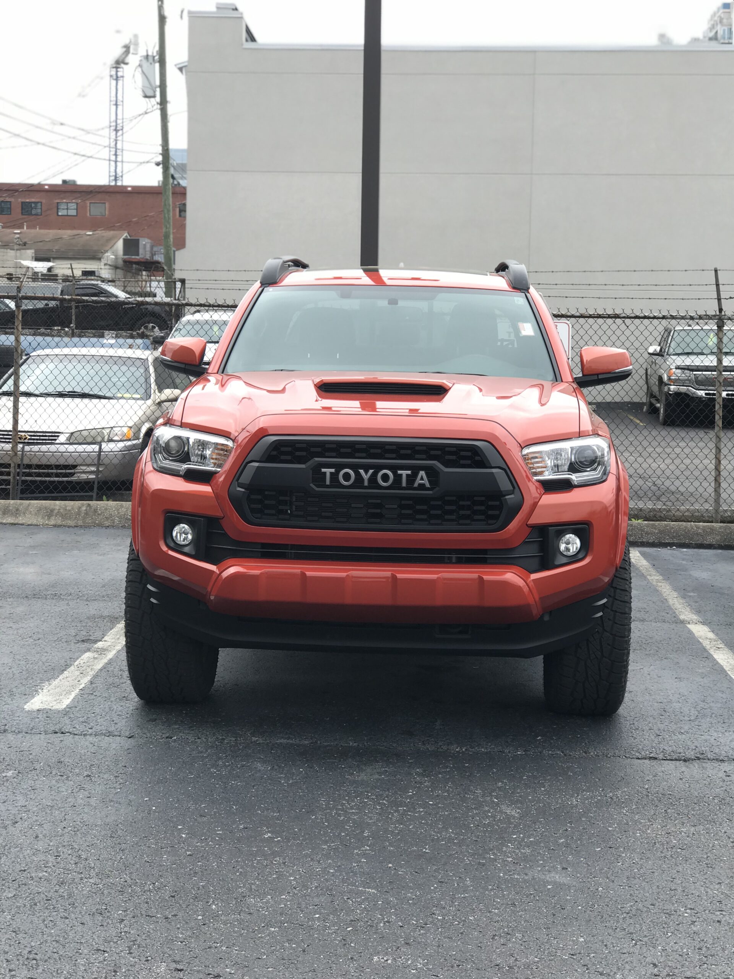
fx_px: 1612
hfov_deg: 25.7
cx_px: 367
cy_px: 490
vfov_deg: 33.8
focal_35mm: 57
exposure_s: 1/177
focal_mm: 6.6
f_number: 2.8
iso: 20
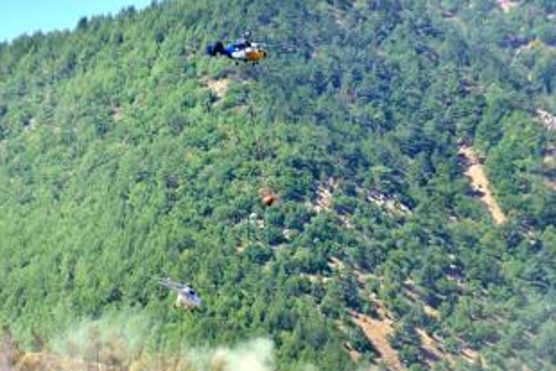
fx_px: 6119
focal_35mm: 396
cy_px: 219
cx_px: 248
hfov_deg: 5.2
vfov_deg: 3.5
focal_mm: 200
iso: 200
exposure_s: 1/800
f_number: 5.6
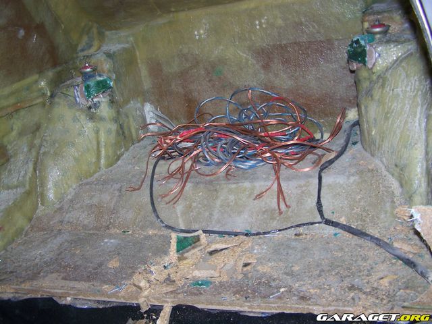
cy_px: 162
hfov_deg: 49.0
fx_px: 474
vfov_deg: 37.7
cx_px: 216
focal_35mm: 38
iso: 80
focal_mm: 6.3
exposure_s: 1/60
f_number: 2.8
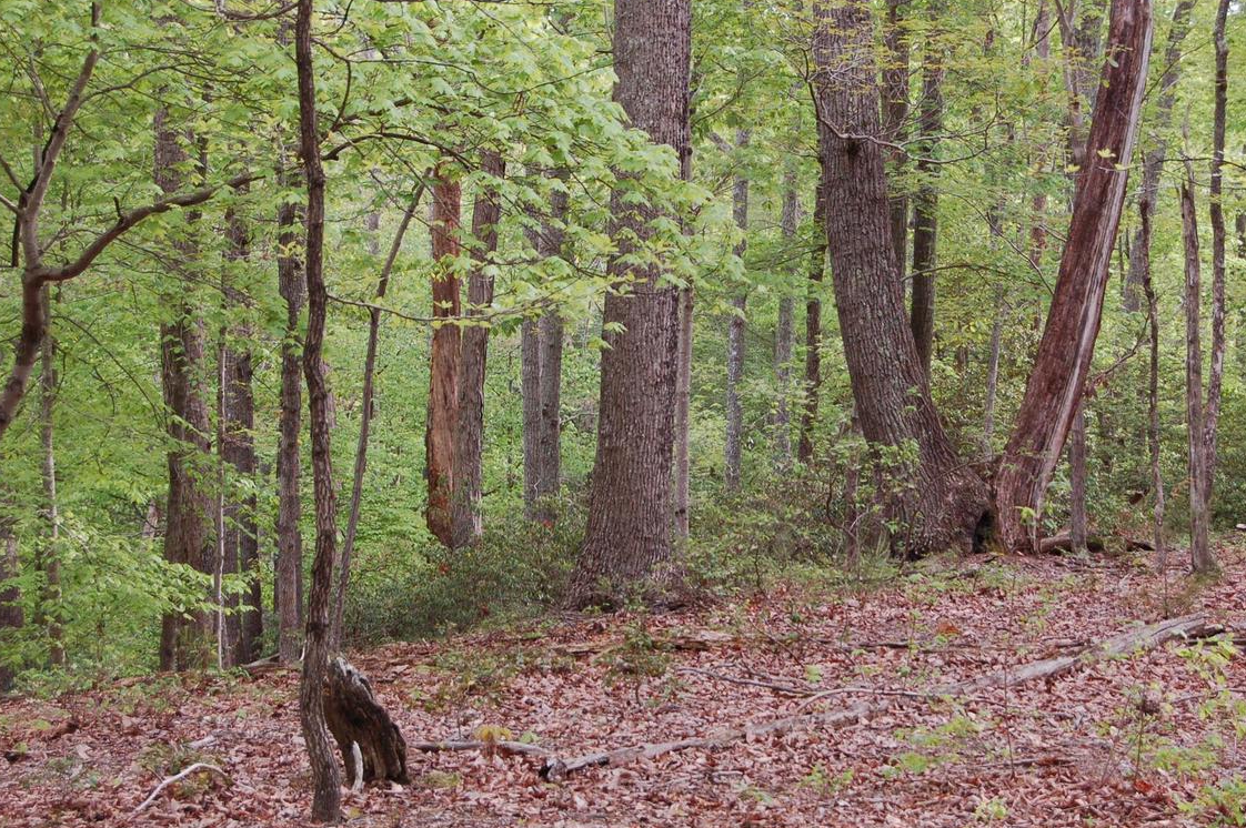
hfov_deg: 26.3
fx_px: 2663
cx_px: 719
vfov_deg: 17.7
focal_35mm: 77
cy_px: 409
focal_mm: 40
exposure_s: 1/125
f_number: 5.6
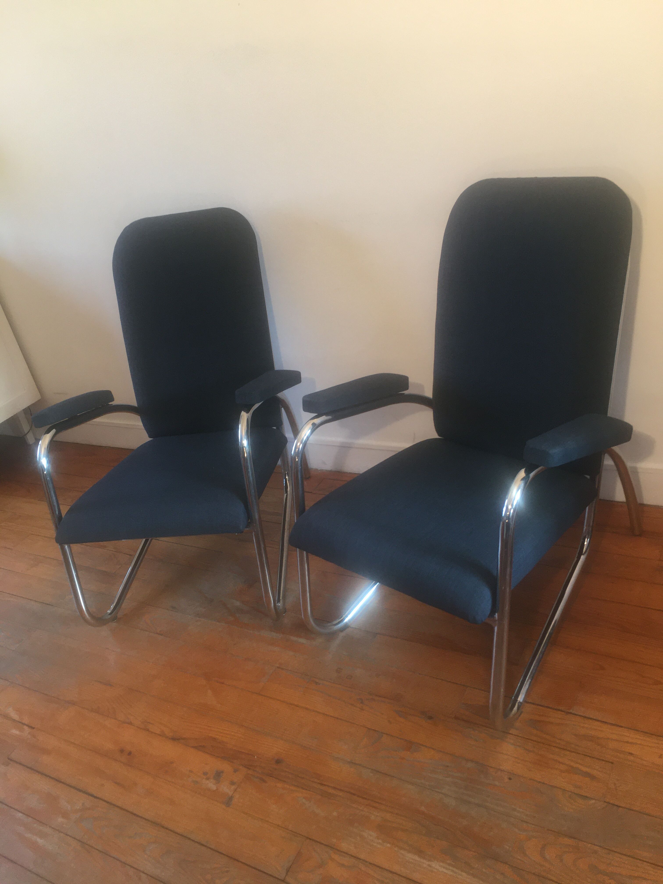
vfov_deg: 61.7
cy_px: 442
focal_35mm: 29
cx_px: 332
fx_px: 741
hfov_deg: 48.2
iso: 80
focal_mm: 4.15
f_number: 2.2
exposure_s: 1/33
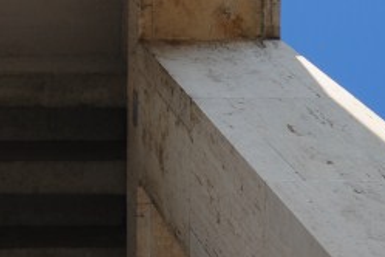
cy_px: -239
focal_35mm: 194
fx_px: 2075
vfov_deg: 6.9
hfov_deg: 10.3
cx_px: -169
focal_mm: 46
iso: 200
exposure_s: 1/160
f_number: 11
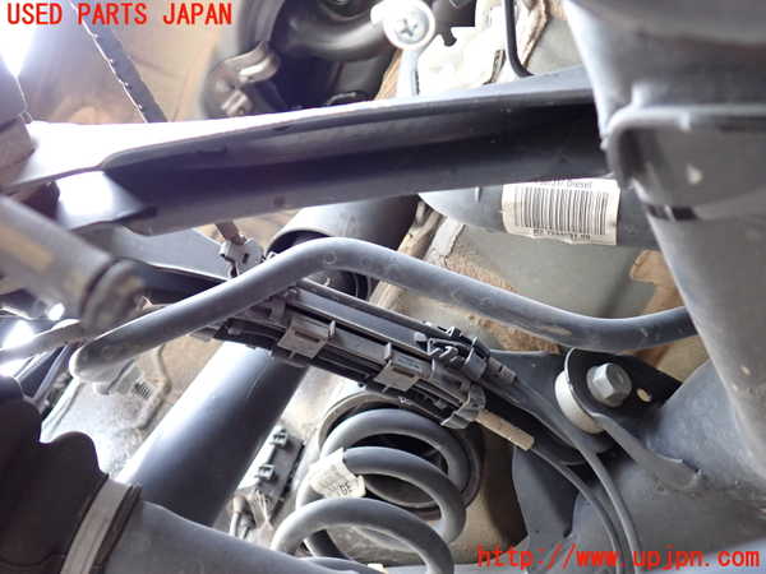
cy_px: 287
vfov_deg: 46.8
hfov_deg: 60.0
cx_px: 383
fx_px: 664
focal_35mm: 30
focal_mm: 5.4
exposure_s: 1/30
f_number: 2.3
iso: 250
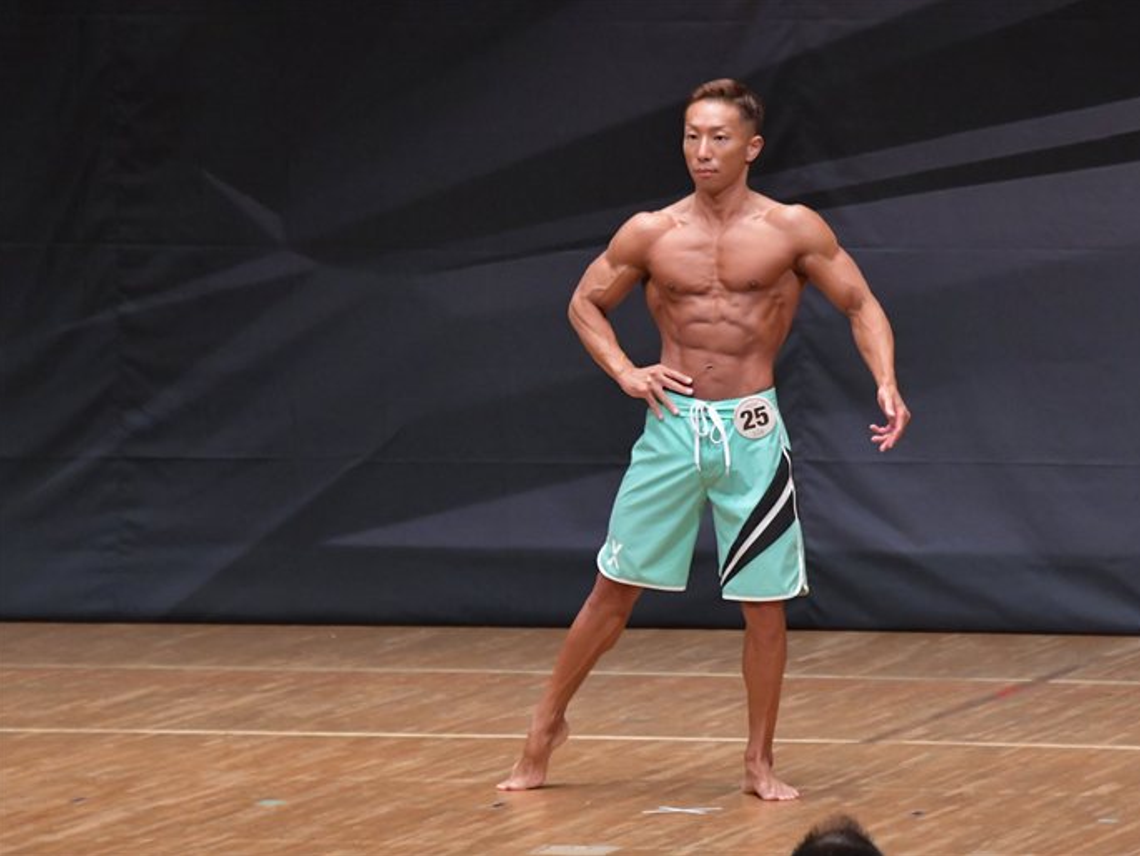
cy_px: 428
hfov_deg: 6.4
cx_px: 638
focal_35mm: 310
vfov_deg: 4.8
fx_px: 10211
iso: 6400
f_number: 5.6
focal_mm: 190
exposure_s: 1/400
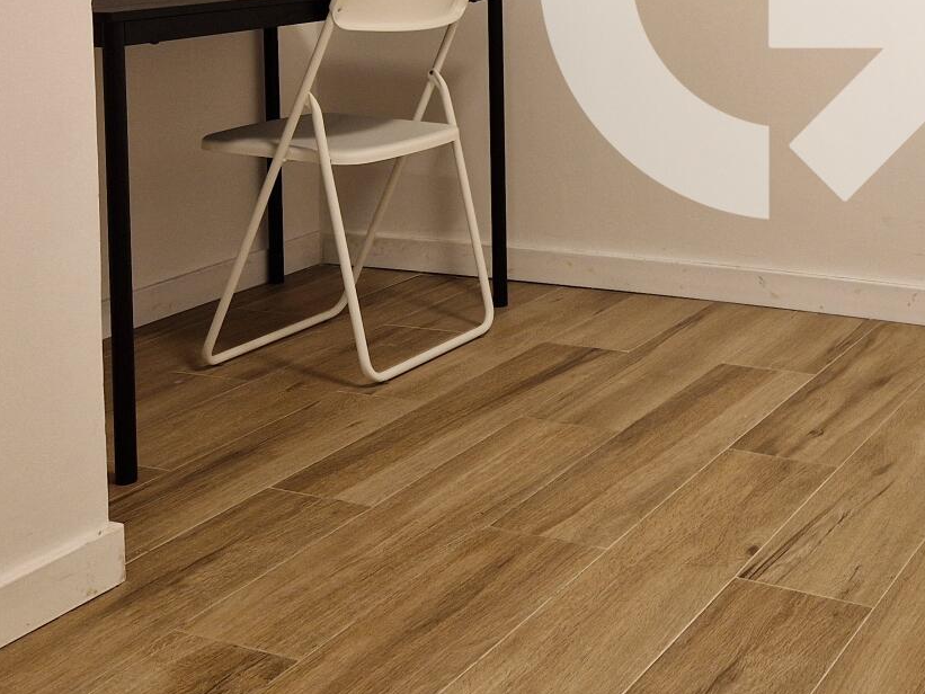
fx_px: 1497
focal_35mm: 56
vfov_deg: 24.6
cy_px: -34
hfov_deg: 33.1
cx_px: 781
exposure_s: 1/100
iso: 125
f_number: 1.8
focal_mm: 5.4
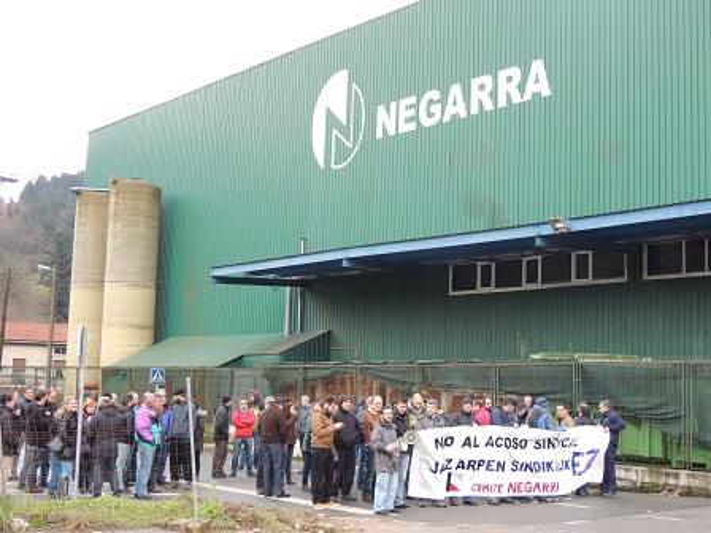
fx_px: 1027
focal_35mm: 50
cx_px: 356
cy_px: 266
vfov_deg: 29.1
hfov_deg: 38.2
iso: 100
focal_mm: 8.9
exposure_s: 1/60
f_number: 3.6
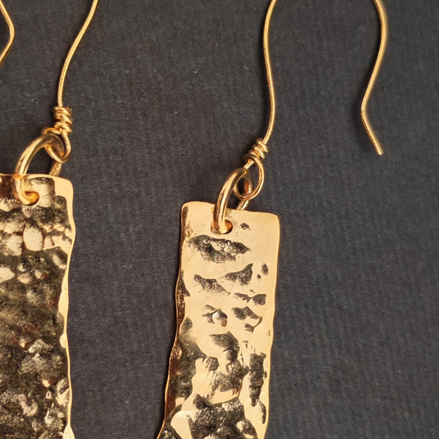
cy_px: 279
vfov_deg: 21.3
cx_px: 144
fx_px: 1162
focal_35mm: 81
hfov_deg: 21.3
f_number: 1.9
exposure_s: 1/100
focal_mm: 6.12
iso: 1000
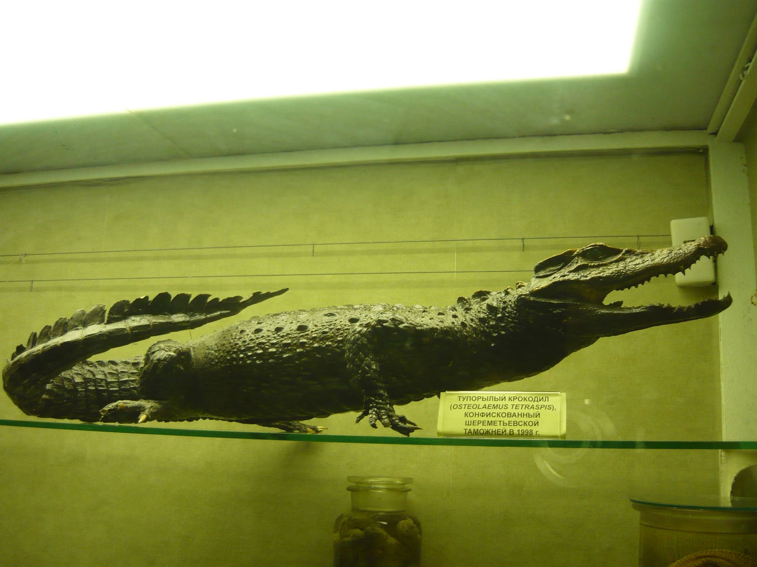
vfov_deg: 42.9
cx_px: 378
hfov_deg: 55.4
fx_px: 722
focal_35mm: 33
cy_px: 284
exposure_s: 1/60
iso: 250
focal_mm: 5.5
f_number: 2.8
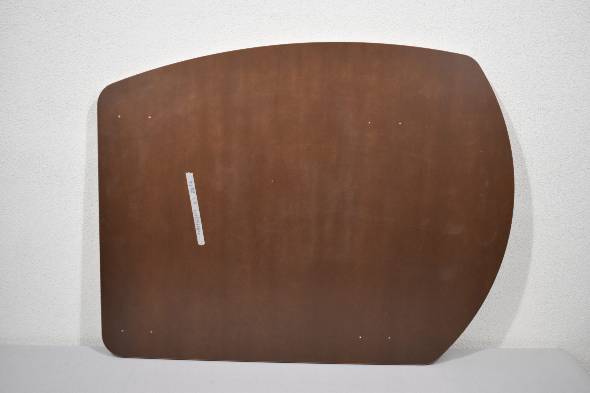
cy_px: 196
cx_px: 295
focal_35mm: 40
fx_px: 664
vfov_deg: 33.0
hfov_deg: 47.9
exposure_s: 1/160
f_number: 4
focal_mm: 27
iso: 800
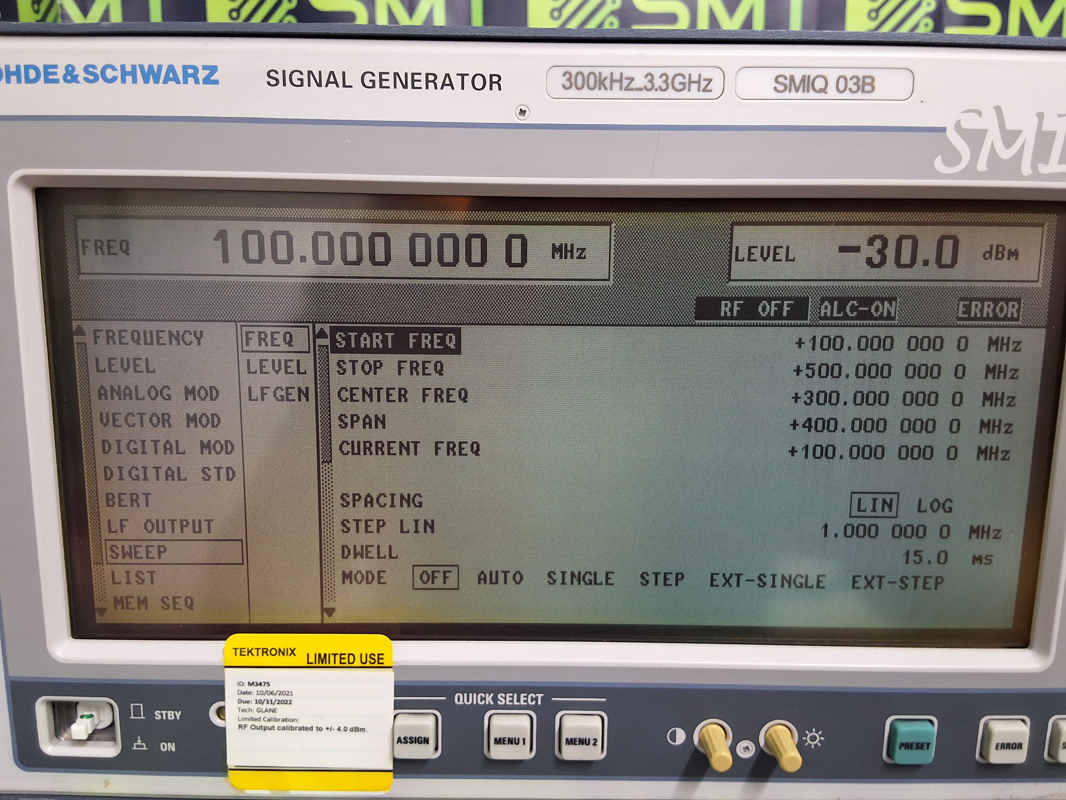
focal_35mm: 28
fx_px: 862
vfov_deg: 49.7
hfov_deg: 63.4
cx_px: 533
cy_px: 400
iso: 200
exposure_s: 1/40
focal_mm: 2.91
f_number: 1.9
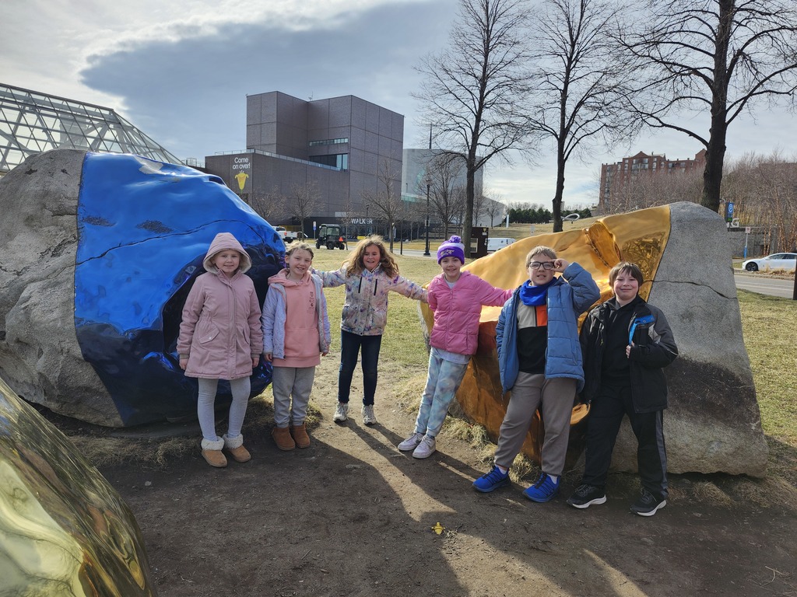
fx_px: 530
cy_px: 298
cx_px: 398
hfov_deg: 73.9
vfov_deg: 58.9
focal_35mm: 23
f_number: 1.8
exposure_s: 1/1318
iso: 25
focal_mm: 5.54
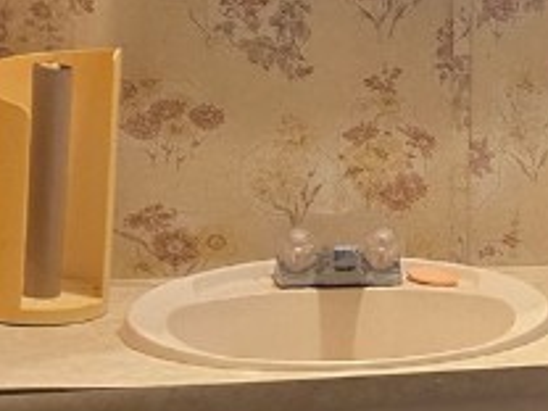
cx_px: 1009
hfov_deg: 15.0
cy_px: 166
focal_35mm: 113
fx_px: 1789
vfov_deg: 13.1
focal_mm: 6.3
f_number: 1.7
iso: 500
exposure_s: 1/120
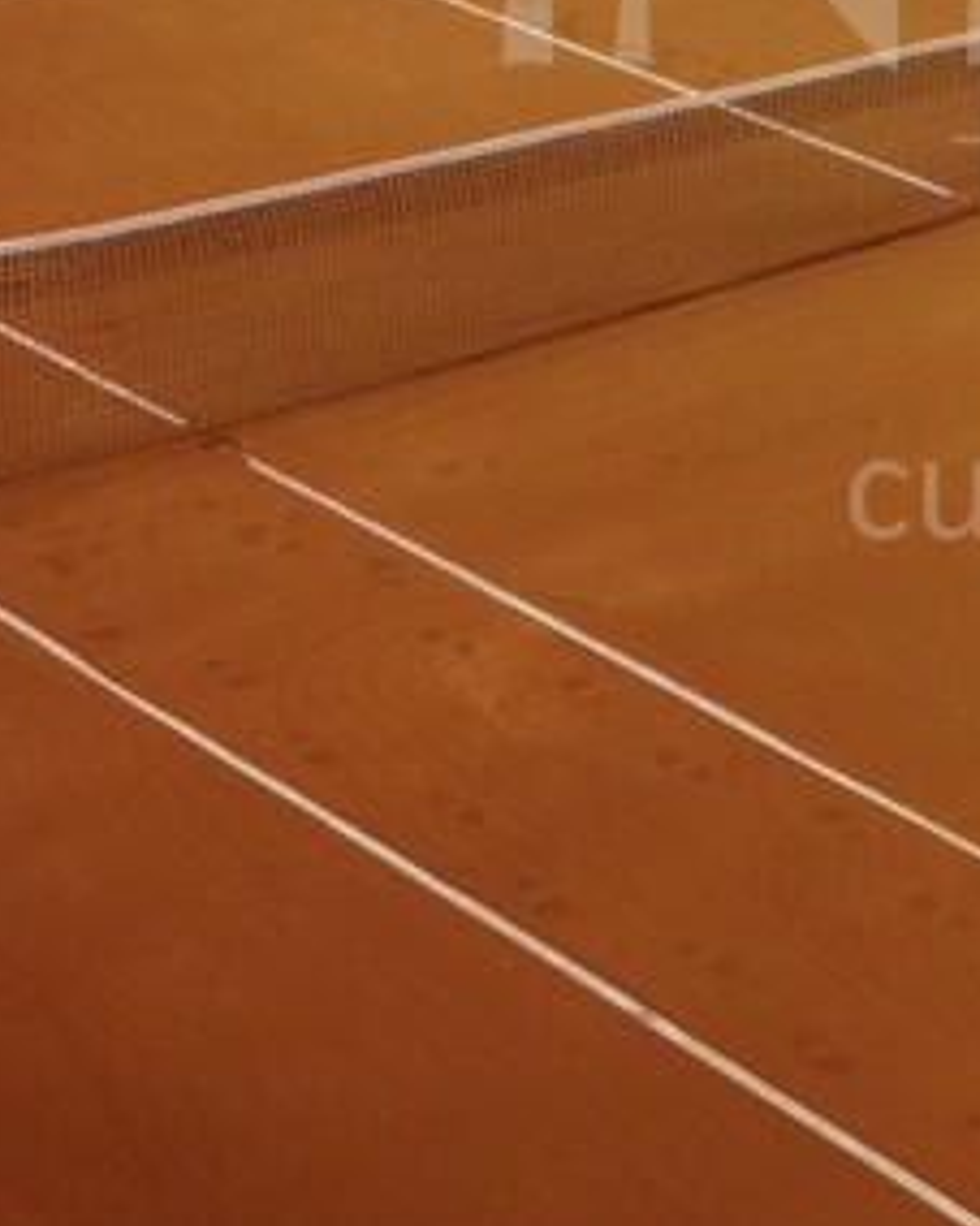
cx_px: 1623
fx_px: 4208
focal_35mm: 116
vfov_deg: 16.1
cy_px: -99
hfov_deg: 12.4
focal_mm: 4.12
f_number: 2.4
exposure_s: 1/33
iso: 64
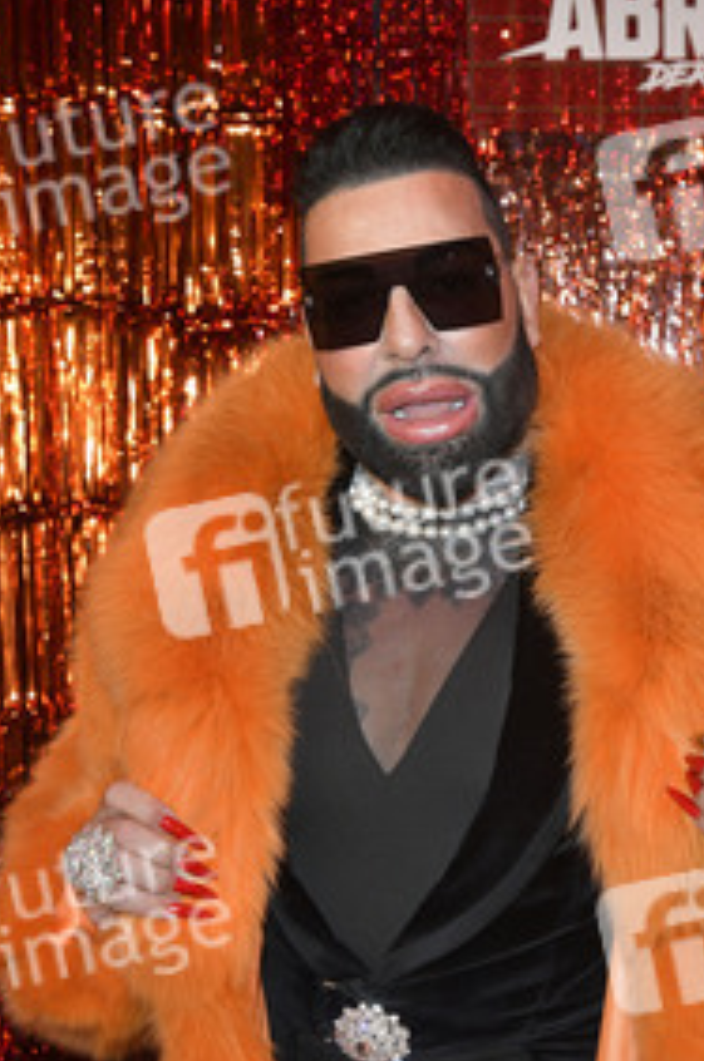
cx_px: 448
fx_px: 2090
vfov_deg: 28.2
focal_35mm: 71
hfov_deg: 19.1
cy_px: 737
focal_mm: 50
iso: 1600
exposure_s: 1/250
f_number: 6.3
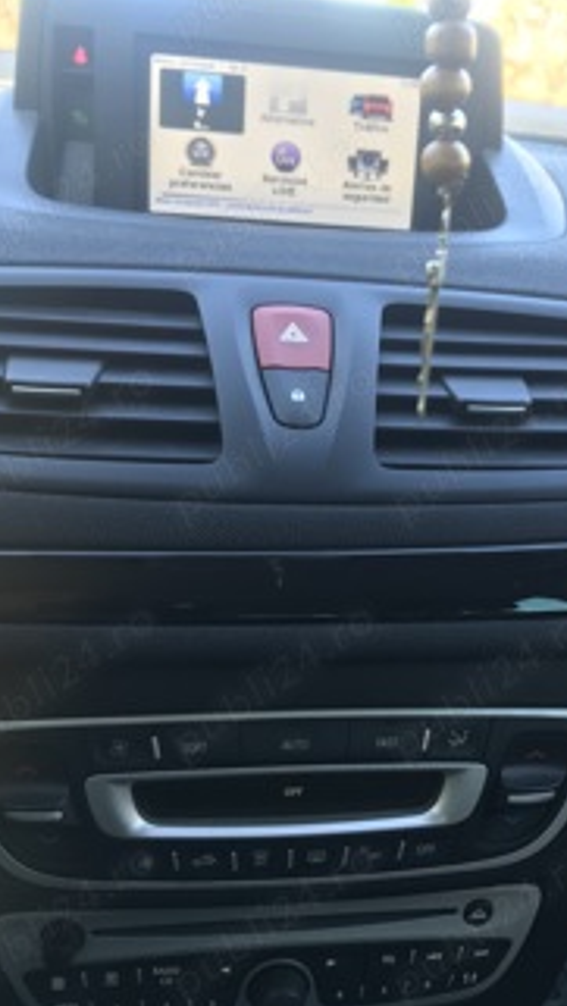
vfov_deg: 52.8
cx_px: 382
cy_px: 495
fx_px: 1014
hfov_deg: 31.0
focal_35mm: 38
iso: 20
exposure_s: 1/64
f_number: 1.8
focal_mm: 3.99
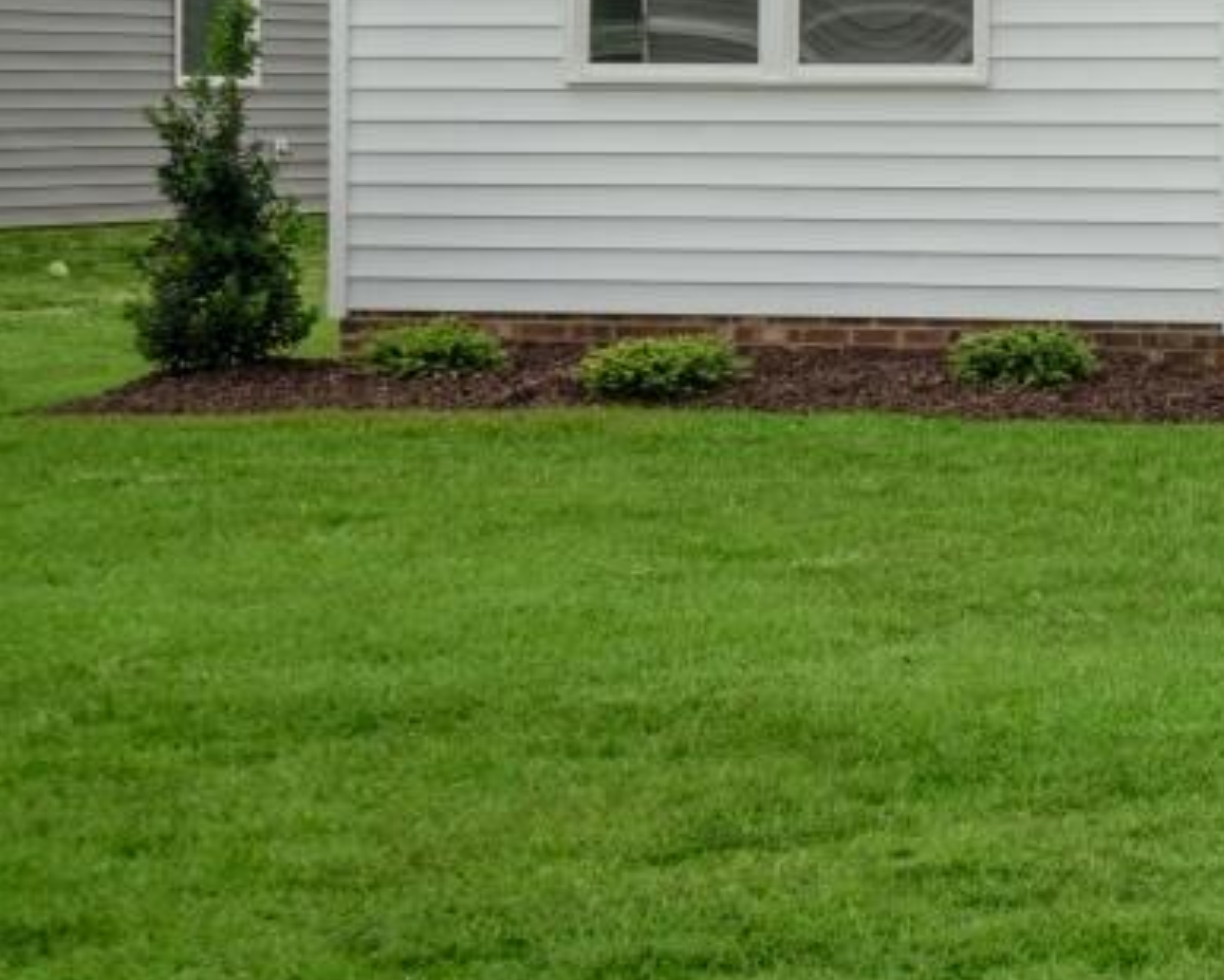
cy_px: -17
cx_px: 1823
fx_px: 3950
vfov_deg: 13.9
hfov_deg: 16.2
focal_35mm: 109
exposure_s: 1/320
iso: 250
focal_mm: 35
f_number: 9
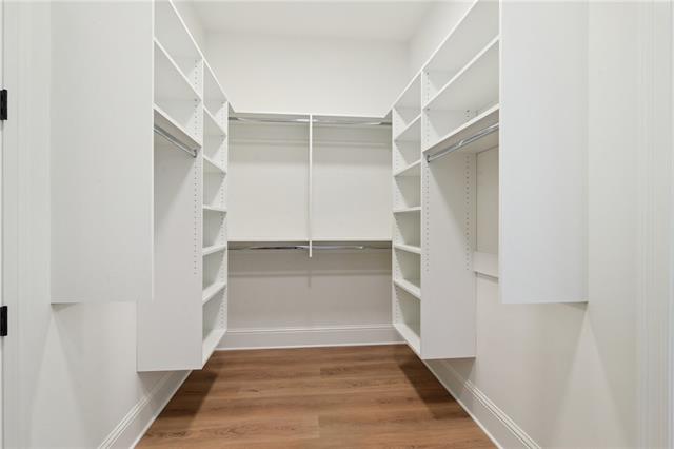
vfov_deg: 73.7
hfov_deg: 96.8
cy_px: 224
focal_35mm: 16
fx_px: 299
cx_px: 337
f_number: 11
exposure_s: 1/15
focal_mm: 16
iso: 800
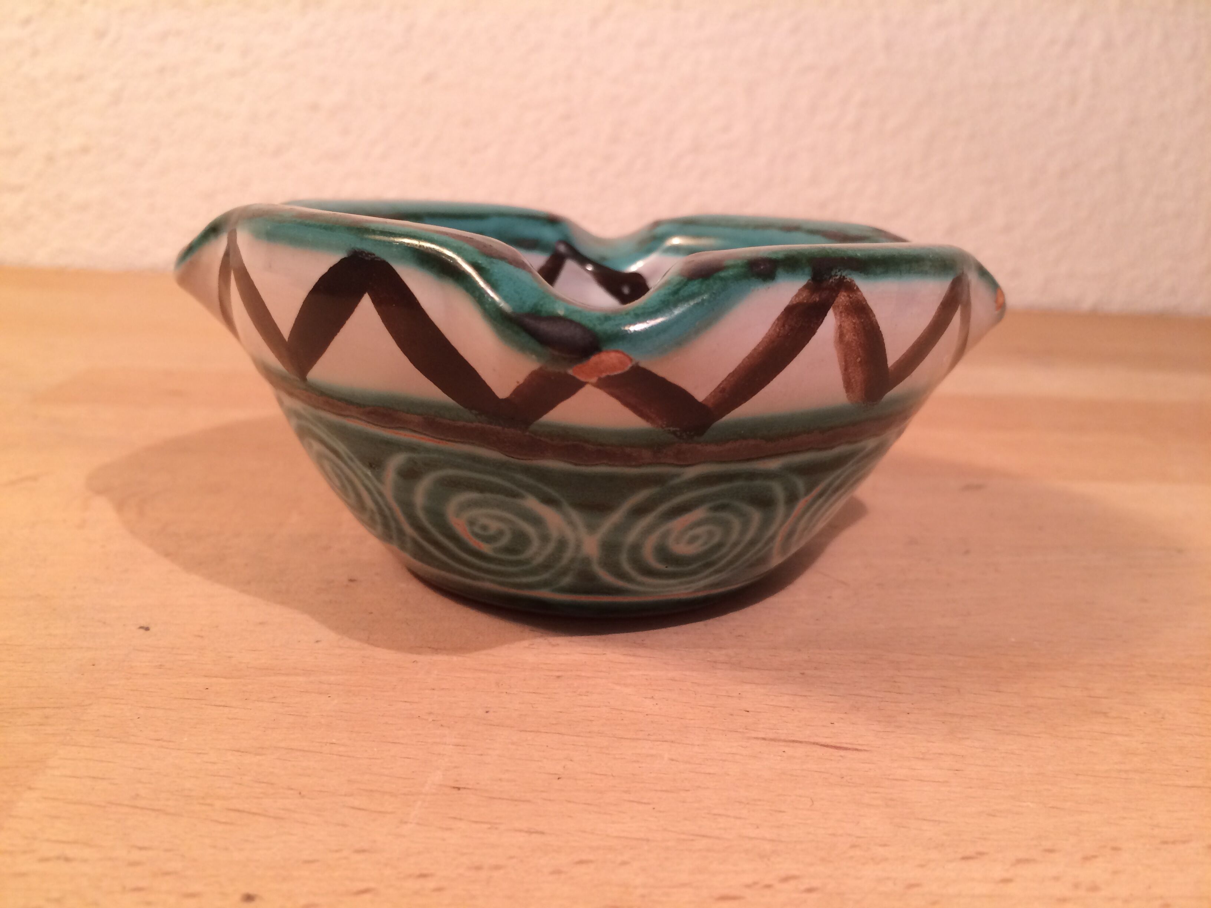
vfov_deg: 48.2
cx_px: 606
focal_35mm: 29
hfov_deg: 61.7
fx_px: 1015
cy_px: 454
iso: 64
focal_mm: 4.15
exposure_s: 1/33
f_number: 2.2
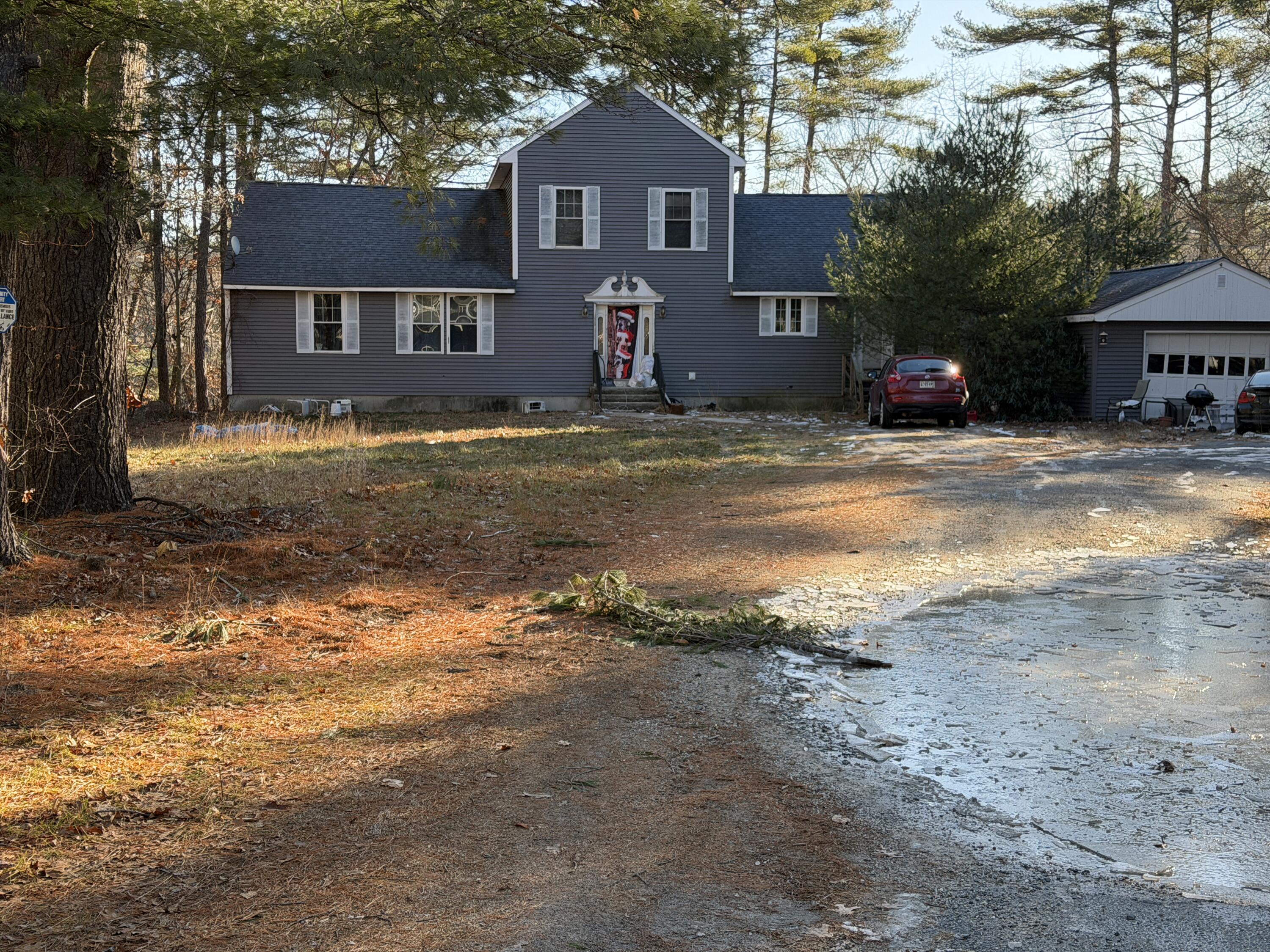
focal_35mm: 48
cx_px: 635
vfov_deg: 30.3
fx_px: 1761
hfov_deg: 39.7
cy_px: 476
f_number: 1.78
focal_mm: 6.76
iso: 80
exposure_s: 1/687
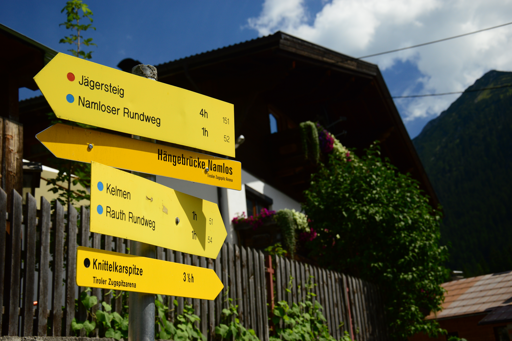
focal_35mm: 52
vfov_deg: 25.7
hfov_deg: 37.9
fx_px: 746
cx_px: 256
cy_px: 170
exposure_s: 1/640
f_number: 5.6
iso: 200
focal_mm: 35
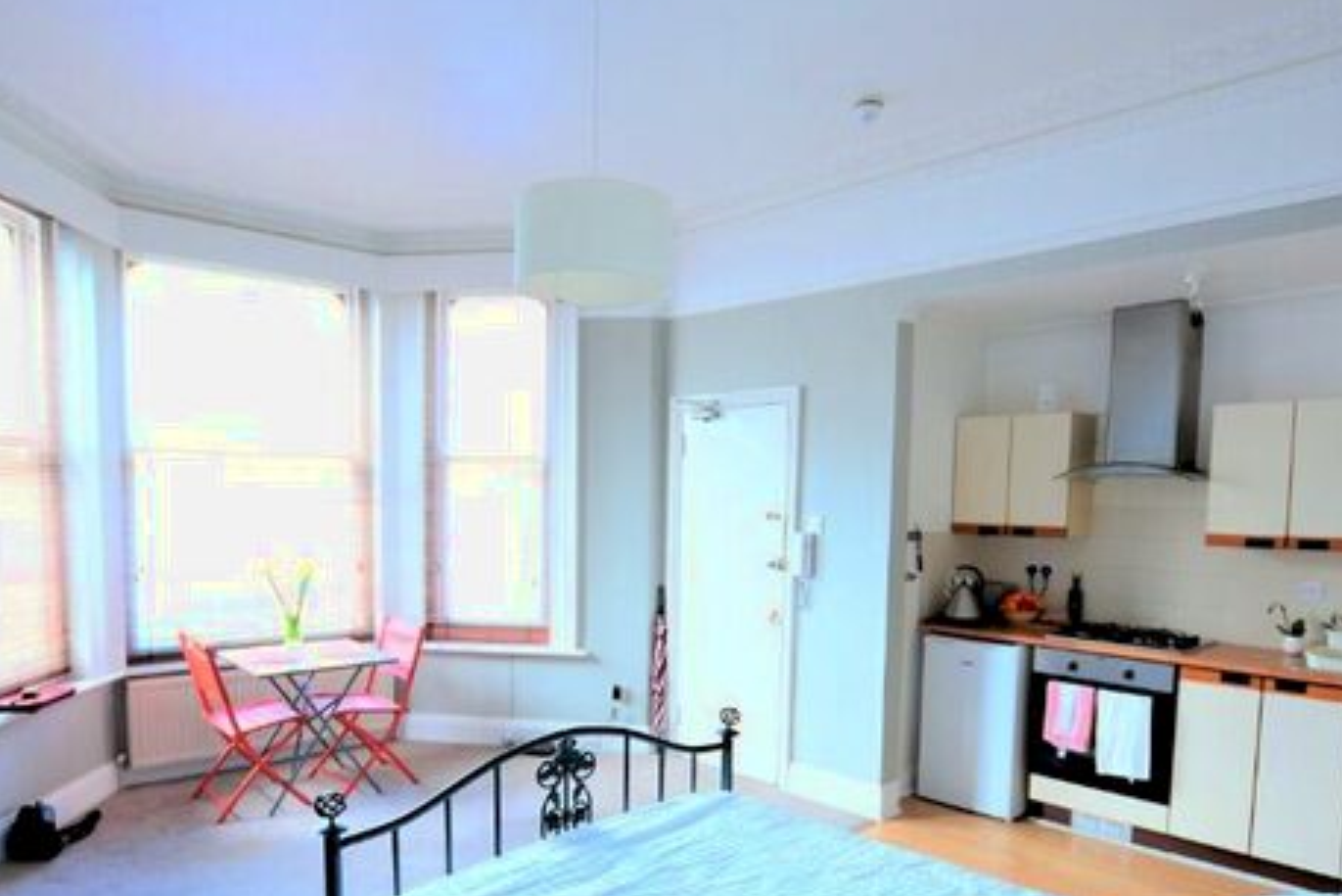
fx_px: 858
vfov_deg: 54.5
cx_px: 643
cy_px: 563
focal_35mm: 23
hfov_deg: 76.0
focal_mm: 10
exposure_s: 1/15
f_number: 3.5
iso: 400
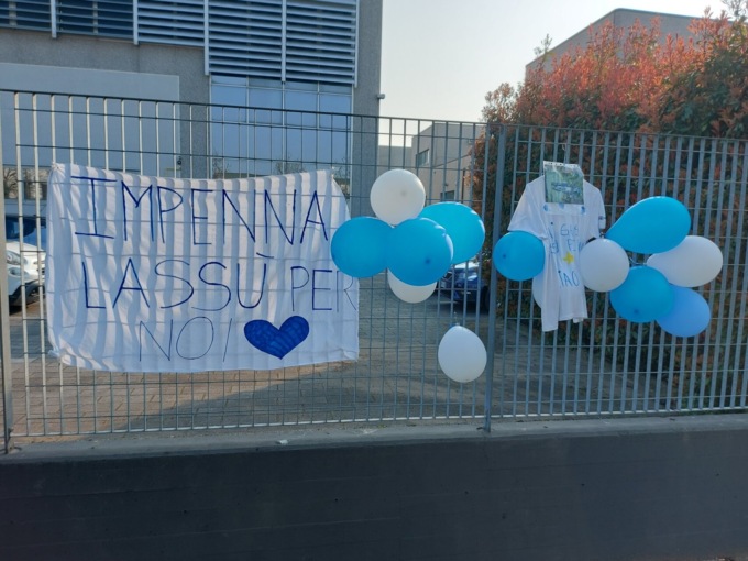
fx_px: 519
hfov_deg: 71.6
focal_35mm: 24
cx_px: 374
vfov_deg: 56.8
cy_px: 280
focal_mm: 5.23
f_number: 1.8
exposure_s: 1/423
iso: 32
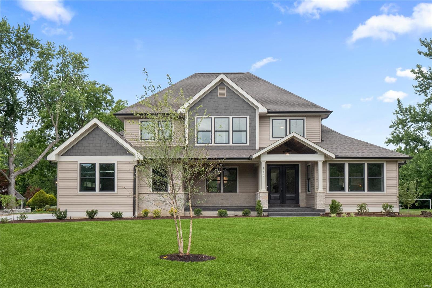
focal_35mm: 36
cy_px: 144
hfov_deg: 53.1
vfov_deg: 36.9
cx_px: 216
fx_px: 432
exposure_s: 1/400
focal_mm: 18
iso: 400
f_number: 8
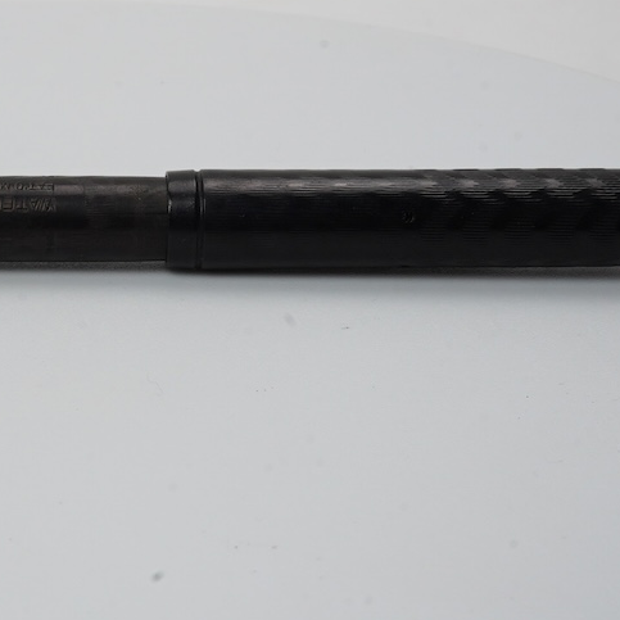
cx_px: 107
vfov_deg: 19.5
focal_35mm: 89
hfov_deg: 19.3
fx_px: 1803
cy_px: 216
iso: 640
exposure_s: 1/100
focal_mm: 30
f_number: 20
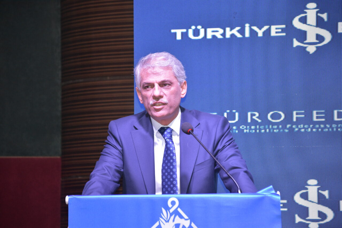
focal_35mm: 210
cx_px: 171
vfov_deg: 6.5
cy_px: 114
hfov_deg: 9.8
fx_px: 1995
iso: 1100
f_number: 5.6
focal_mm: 140
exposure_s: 1/60
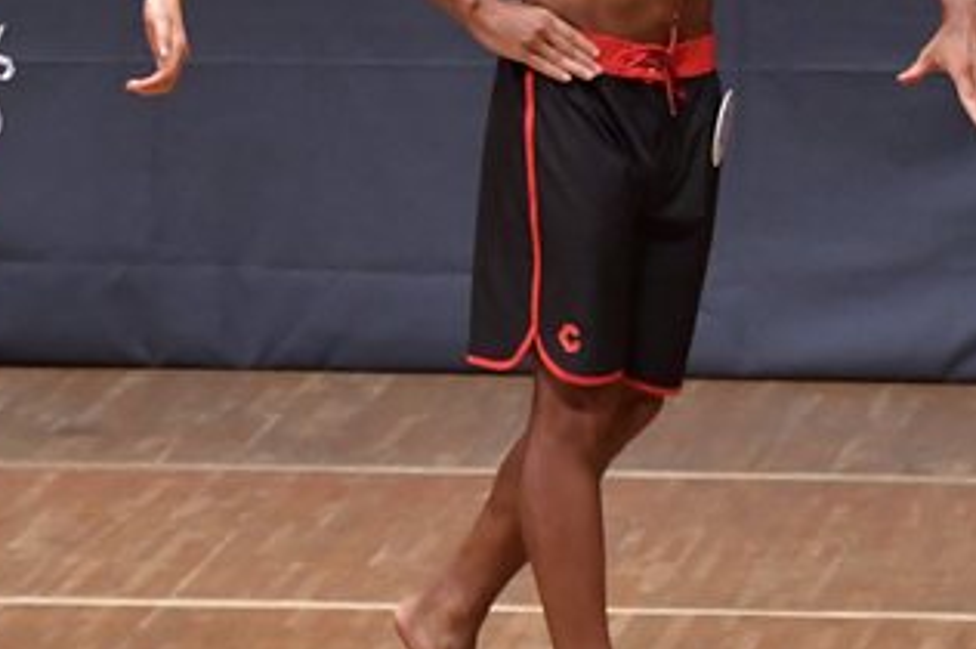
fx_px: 17956
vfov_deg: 2.1
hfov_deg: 3.1
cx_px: 607
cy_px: 49
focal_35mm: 663
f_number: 5.6
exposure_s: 1/400
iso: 6400
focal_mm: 180
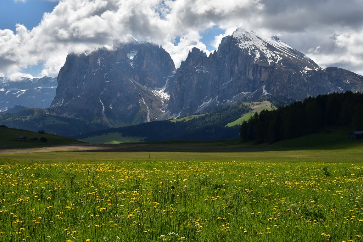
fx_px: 575
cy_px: 121
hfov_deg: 35.0
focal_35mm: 57
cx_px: 182
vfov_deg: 23.8
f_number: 20
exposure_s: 1/160
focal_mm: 38
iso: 400
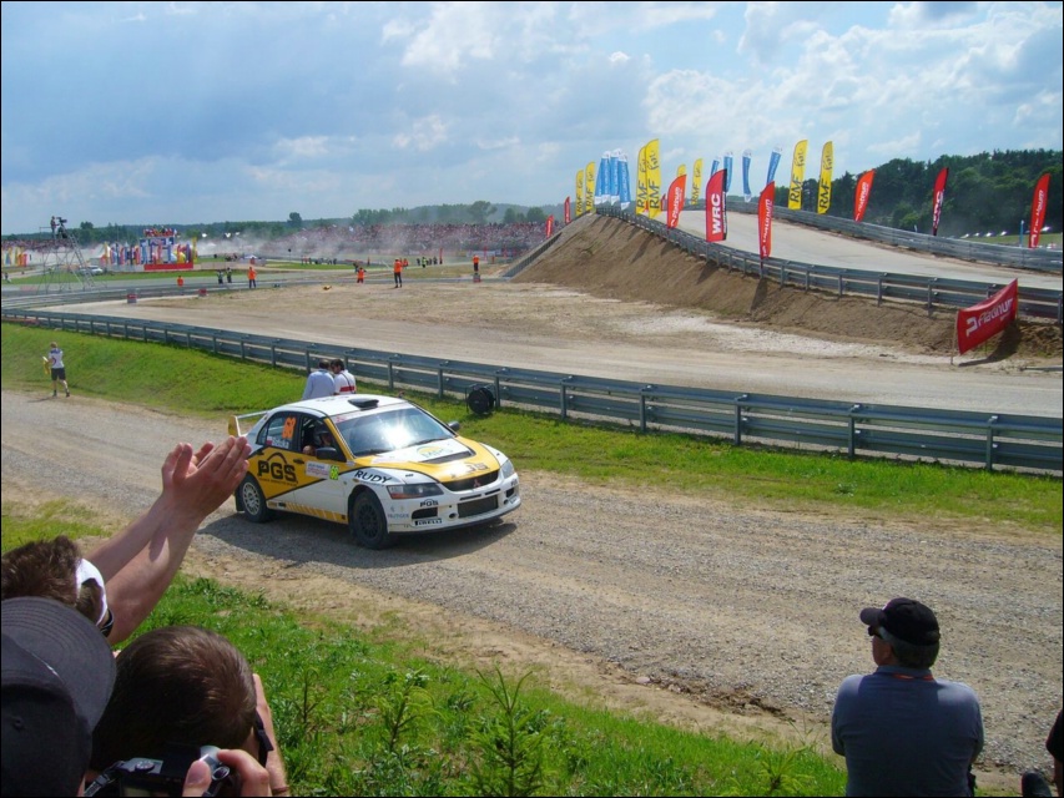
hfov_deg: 52.6
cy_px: 399
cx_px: 532
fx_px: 1076
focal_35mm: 35
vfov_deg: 40.7
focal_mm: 5.8
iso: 100
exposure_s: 1/640
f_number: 5.6
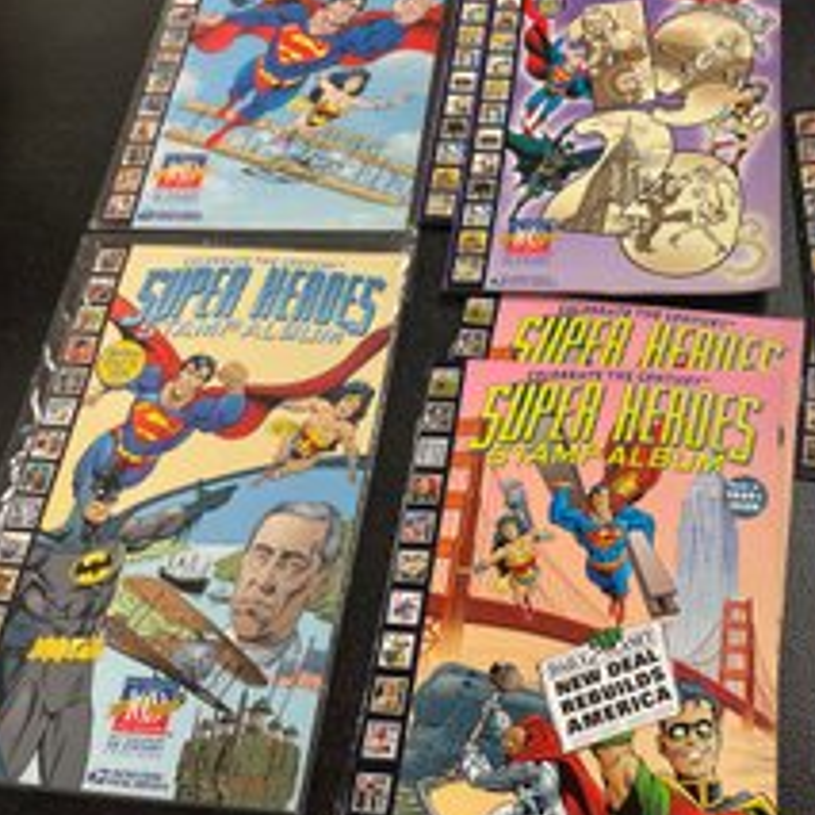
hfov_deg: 43.4
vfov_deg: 44.8
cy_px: 350
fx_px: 986
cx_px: 614
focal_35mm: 37
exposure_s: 1/60
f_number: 1.6
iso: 80
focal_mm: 4.2
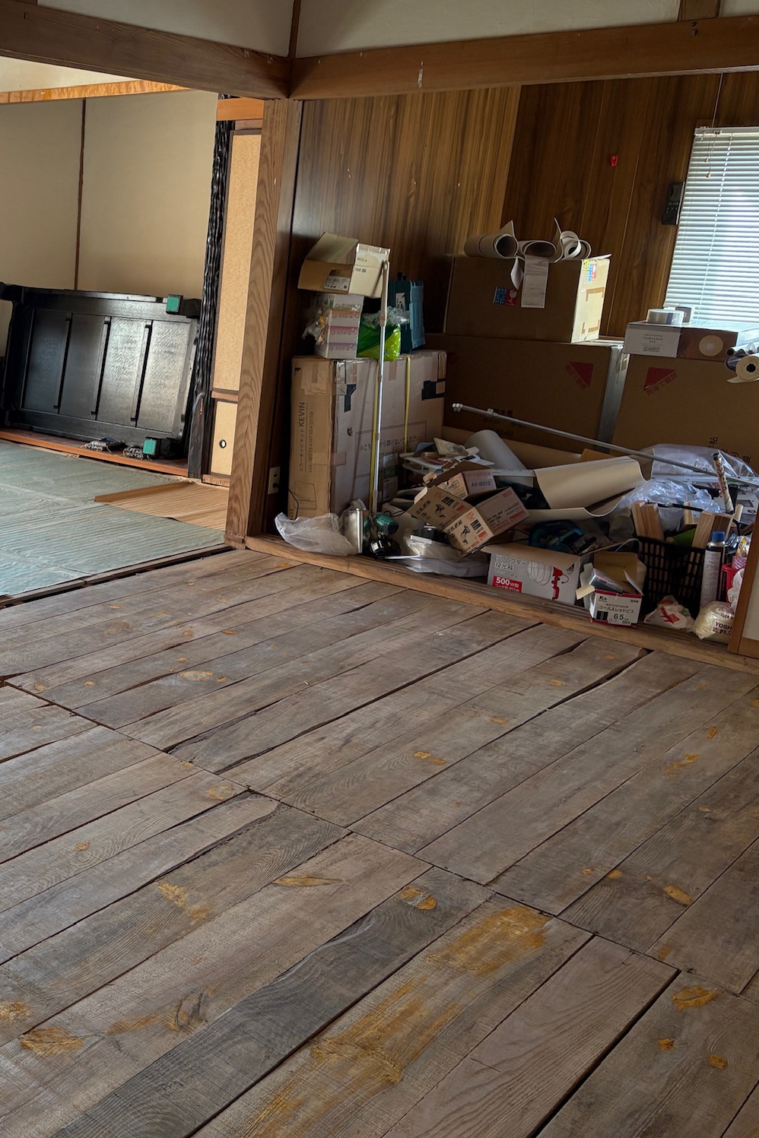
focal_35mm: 37
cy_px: 569
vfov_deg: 51.9
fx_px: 1170
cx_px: 4
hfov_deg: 33.0
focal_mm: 5.96
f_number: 1.6
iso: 125
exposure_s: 1/116
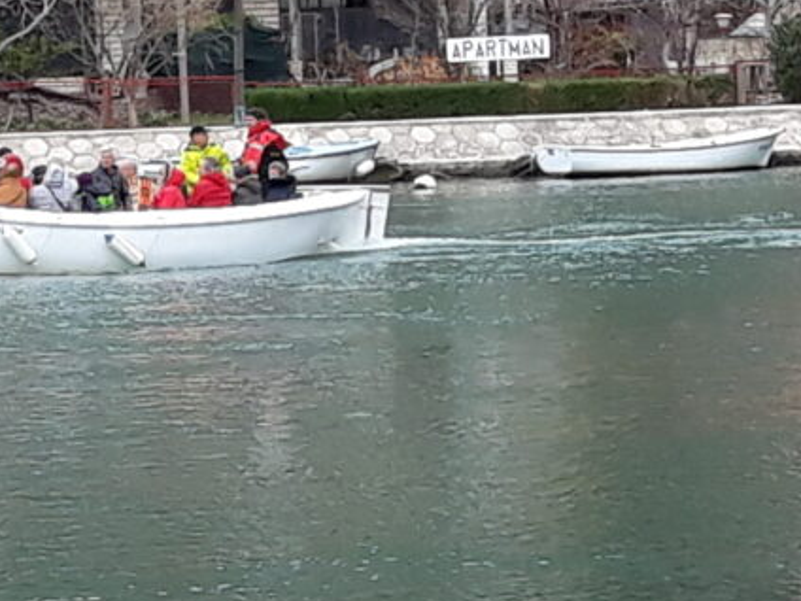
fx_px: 1180
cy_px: 181
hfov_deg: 35.2
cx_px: 76
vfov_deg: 28.3
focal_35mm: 51
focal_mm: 3.71
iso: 40
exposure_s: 1/231
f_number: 1.7
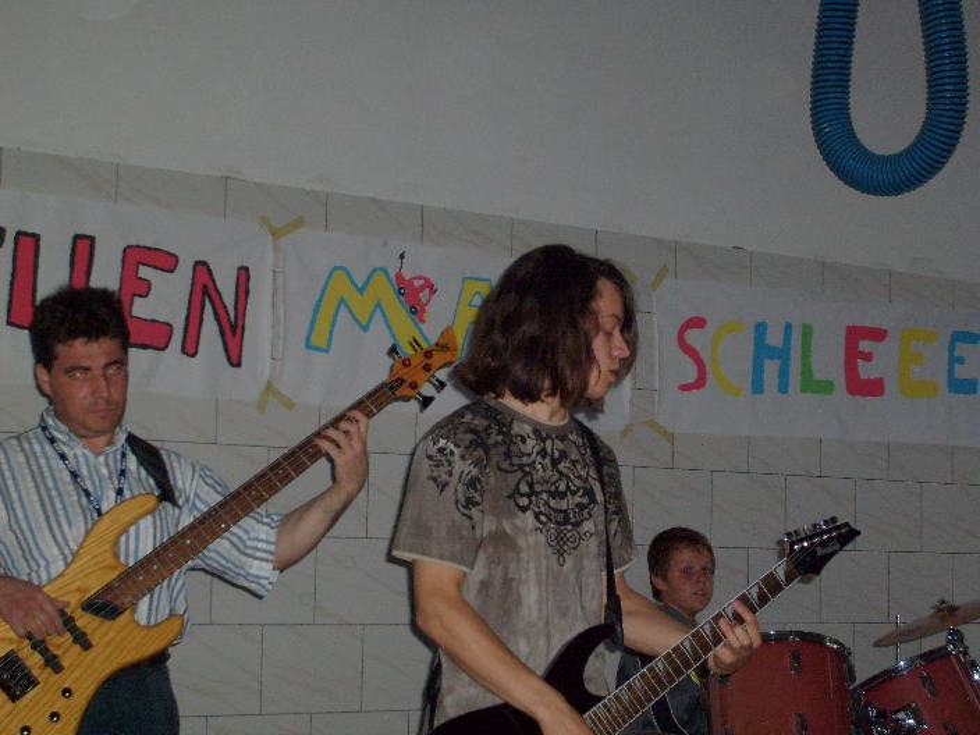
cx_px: 490
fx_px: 2038
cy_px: 368
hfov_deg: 27.0
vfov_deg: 20.4
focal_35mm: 72
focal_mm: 12
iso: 200
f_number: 3.9
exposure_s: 1/60
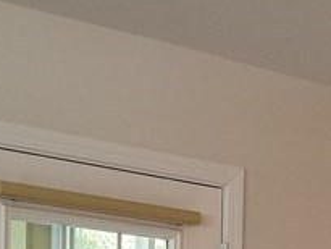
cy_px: 451
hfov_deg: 14.8
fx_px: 1244
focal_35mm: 130
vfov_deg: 10.7
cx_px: 363
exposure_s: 1/30
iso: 200
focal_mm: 4.25
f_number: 1.7
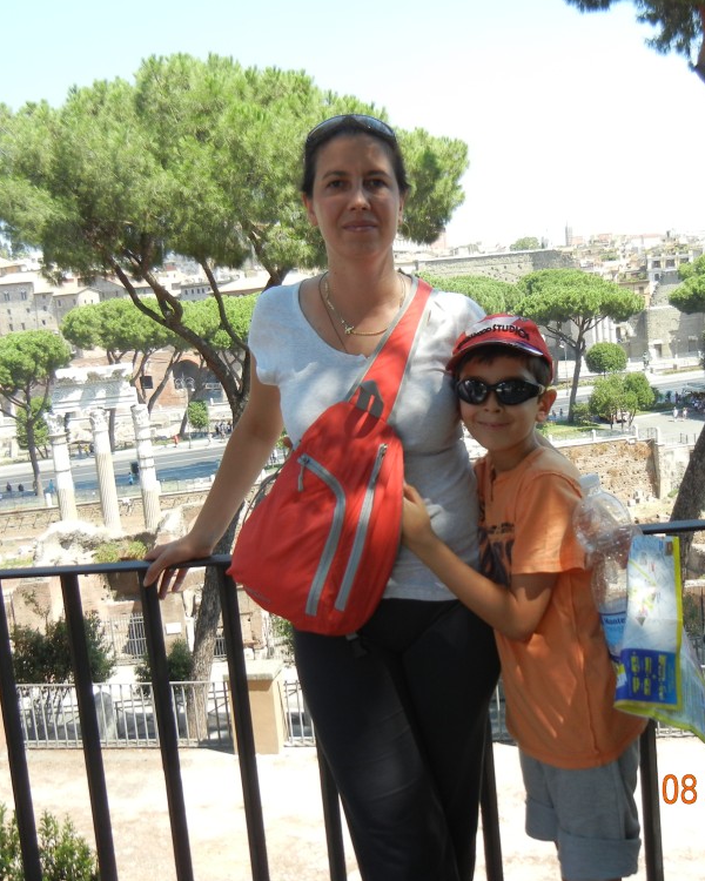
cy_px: 432
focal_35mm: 40
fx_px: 1043
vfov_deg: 45.8
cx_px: 430
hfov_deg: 37.2
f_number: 3.5
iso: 160
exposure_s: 1/389
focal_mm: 5.4
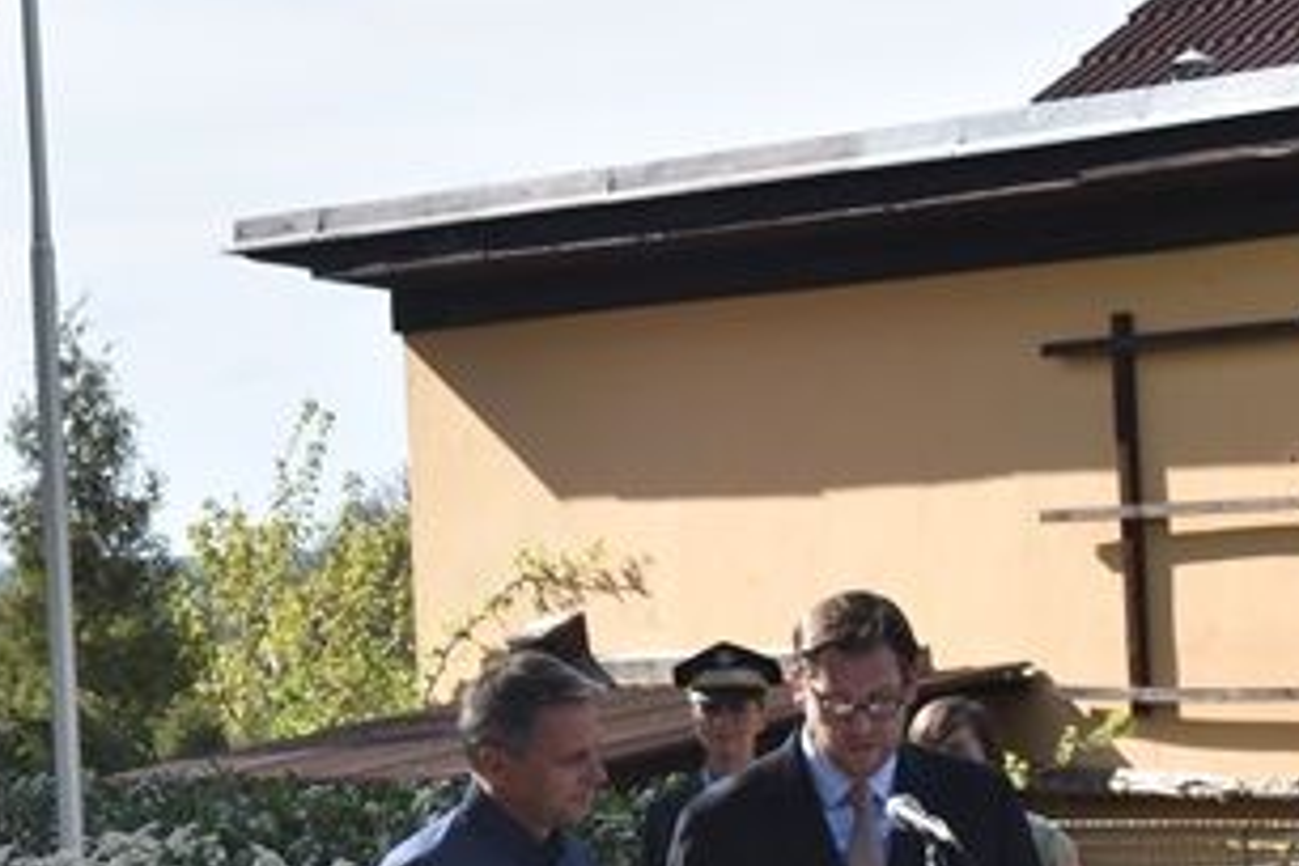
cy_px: 660
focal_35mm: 176
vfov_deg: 7.8
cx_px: -543
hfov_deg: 11.3
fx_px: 6338
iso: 100
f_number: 8
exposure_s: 1/200
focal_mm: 35
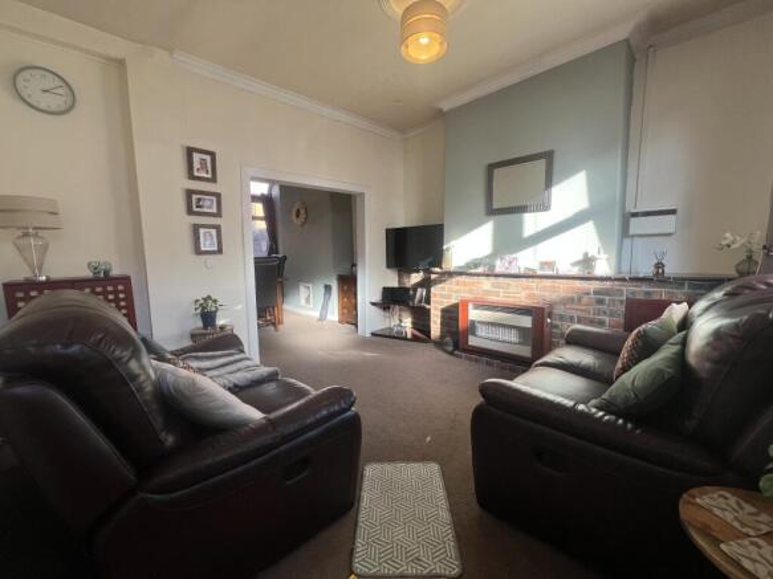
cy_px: 290
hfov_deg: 106.2
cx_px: 386
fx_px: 290
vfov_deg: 89.9
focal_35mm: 13
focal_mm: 1.57
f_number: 1.8
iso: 50
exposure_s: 1/99
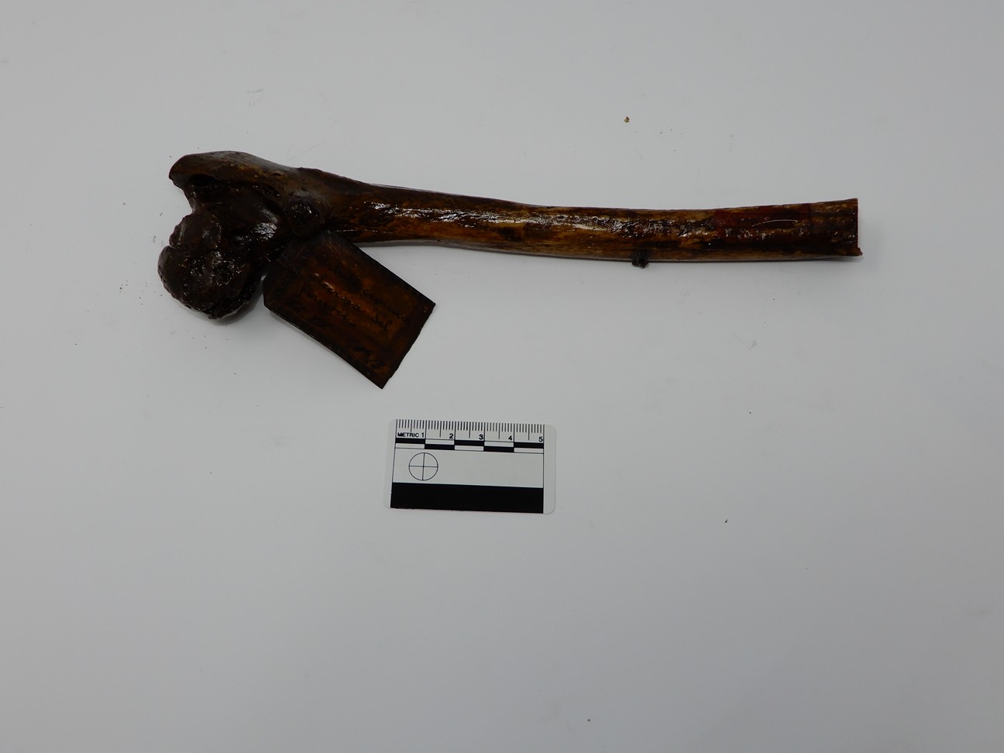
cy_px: 376
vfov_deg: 37.7
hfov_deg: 49.0
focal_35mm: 38
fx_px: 1102
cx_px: 502
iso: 80
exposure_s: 1/100
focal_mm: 6.8
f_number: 4.5
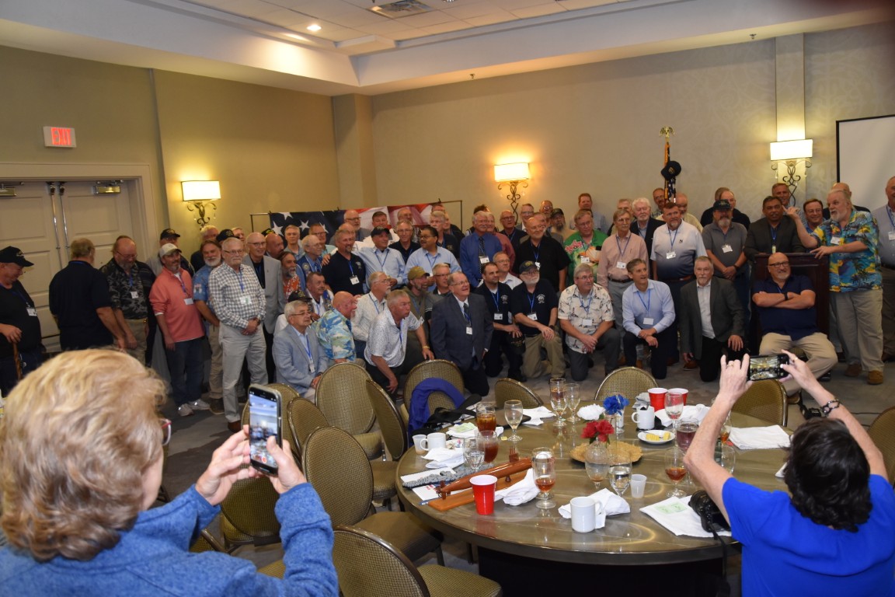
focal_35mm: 32
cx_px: 448
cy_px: 298
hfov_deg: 59.5
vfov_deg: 41.7
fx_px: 783
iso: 1100
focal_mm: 21
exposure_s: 1/60
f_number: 3.8
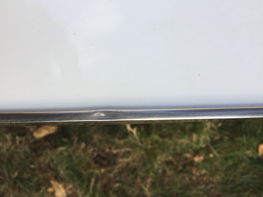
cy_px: 98
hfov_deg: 61.7
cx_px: 132
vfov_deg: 48.2
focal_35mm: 29
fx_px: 220
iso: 32
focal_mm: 4.15
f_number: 2.2
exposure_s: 1/271
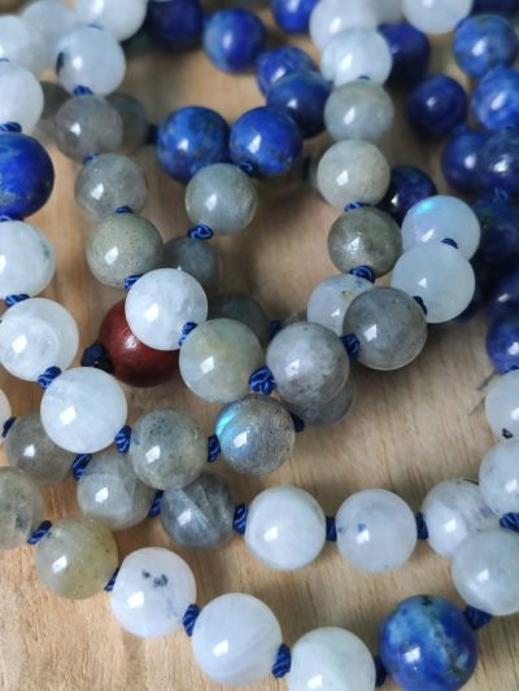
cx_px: 260
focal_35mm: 26
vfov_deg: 67.3
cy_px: 346
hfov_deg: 53.1
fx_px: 520
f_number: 1.75
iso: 320
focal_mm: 4.77
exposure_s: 1/50
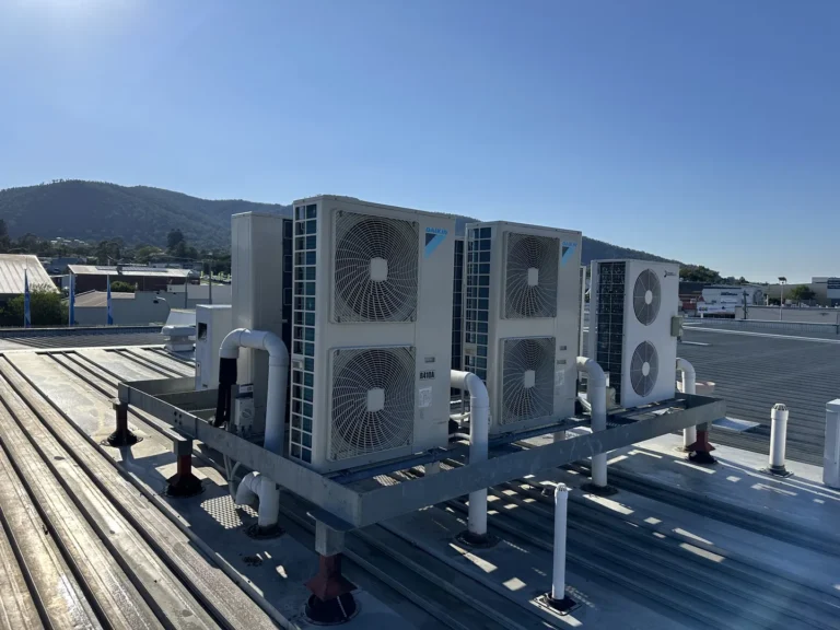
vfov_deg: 56.8
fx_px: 582
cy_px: 315
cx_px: 420
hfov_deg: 71.6
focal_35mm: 24
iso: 80
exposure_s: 1/8929
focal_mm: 6.86
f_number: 1.78
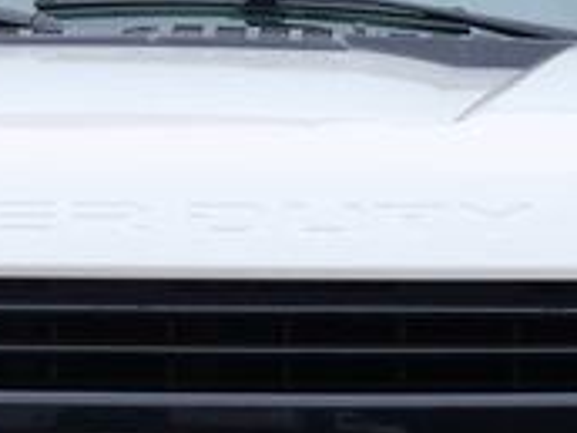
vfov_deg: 6.2
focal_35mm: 238
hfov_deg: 8.3
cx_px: 111
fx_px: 3967
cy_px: 628
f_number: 5
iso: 200
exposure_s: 1/125
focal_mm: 20
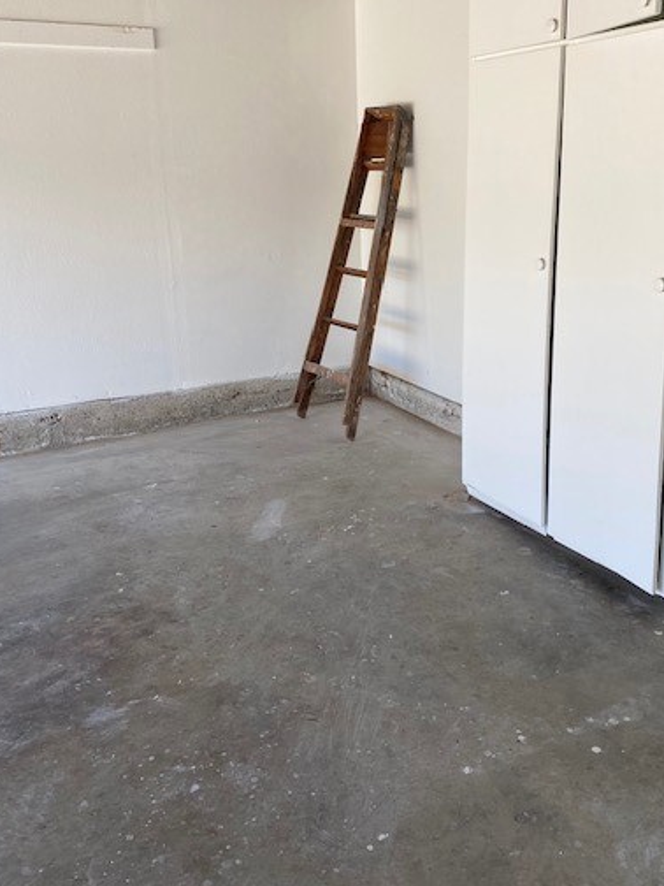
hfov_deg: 42.8
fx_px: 844
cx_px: 383
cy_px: 380
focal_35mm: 33
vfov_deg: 55.1
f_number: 1.8
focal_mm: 4.25
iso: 40
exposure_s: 1/122
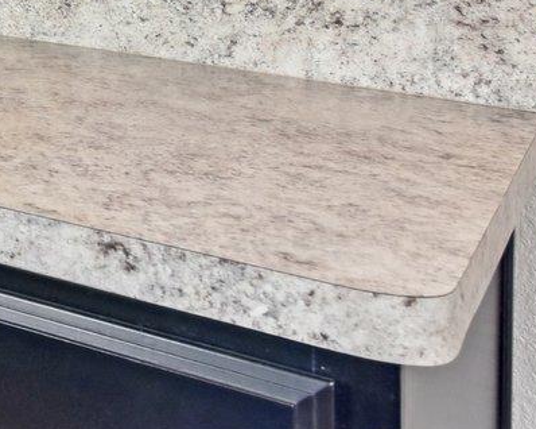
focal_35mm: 87
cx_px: -803
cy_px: -254
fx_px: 1379
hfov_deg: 13.9
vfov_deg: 15.9
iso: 900
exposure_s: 1/20
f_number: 8
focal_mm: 18
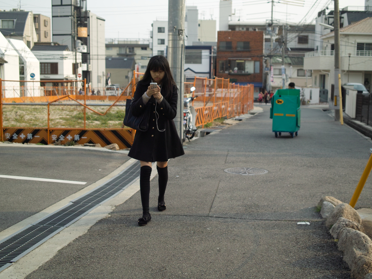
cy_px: 141
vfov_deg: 32.2
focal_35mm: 45
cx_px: 198
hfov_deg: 42.1
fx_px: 484
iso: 100
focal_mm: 24.2
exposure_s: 1/800
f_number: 2.8
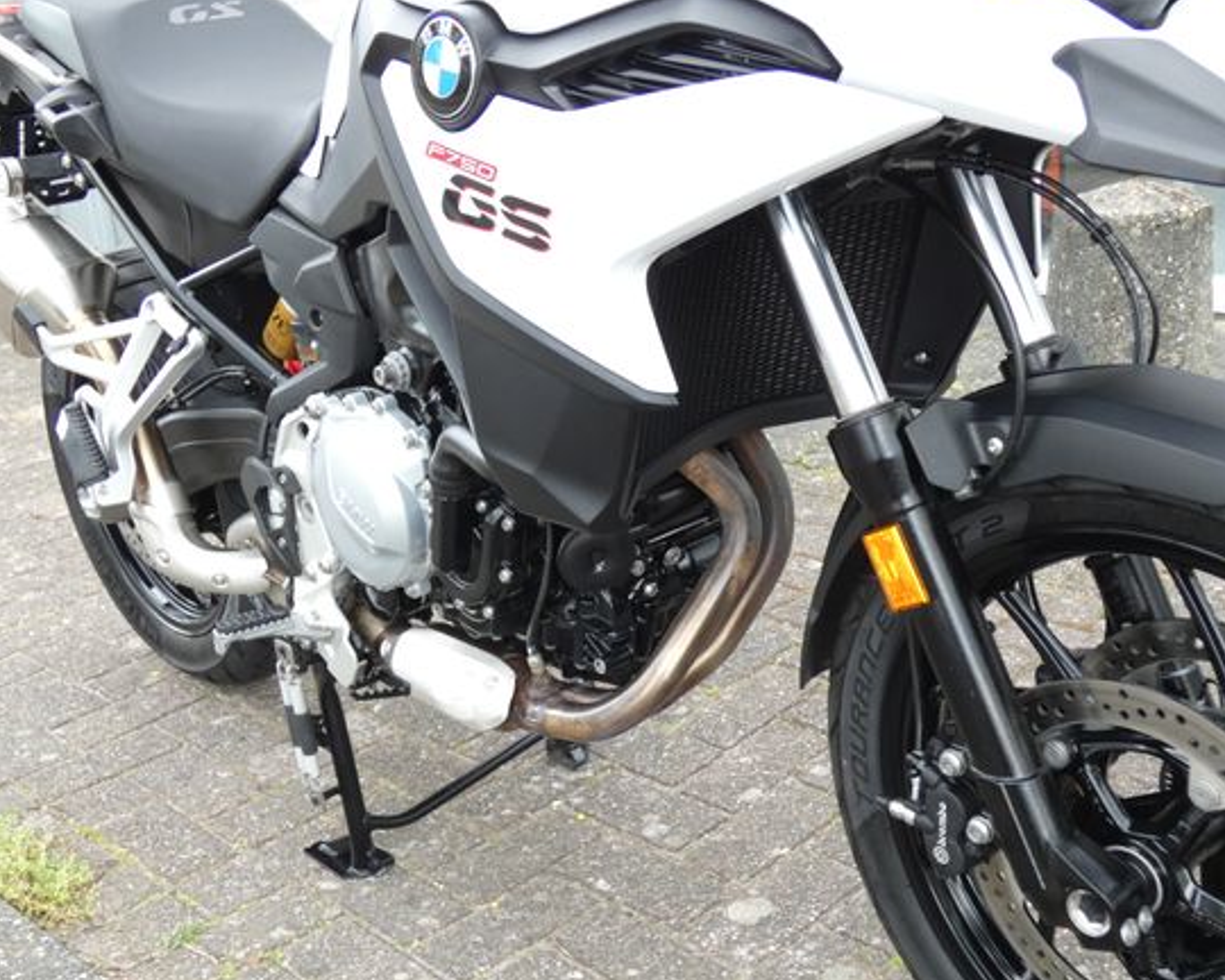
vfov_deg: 34.1
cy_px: 522
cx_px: 647
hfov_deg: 42.0
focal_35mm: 44
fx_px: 1595
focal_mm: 6.8
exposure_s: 1/80
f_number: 3.5
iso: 200
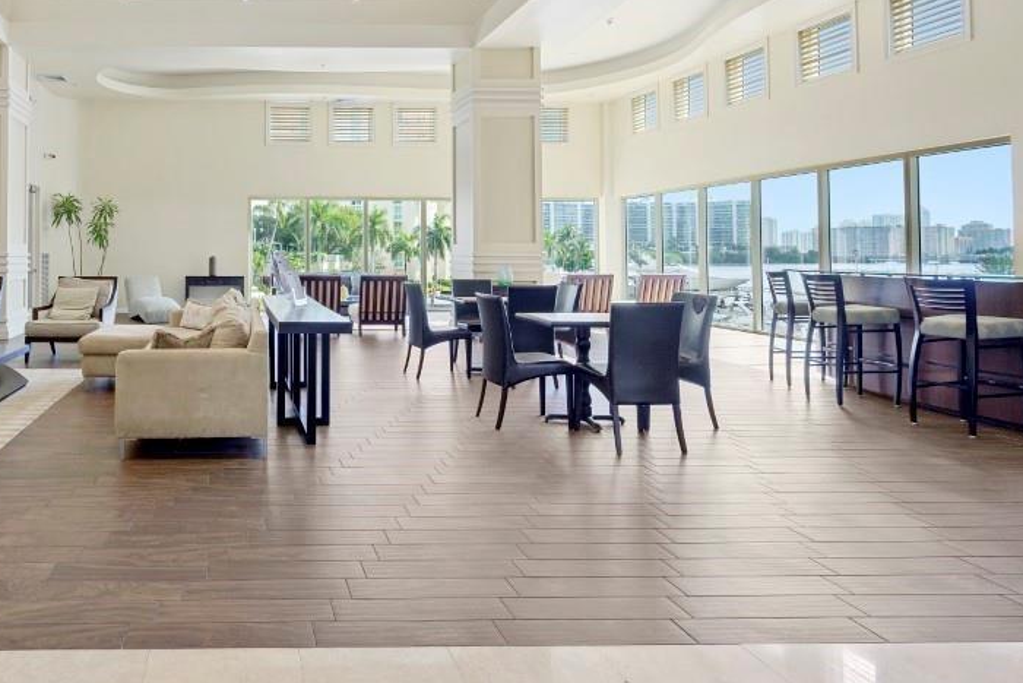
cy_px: 228
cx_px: 247
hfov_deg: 68.6
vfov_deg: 52.2
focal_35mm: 24
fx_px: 682
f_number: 9
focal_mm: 14
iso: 160
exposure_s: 1/13
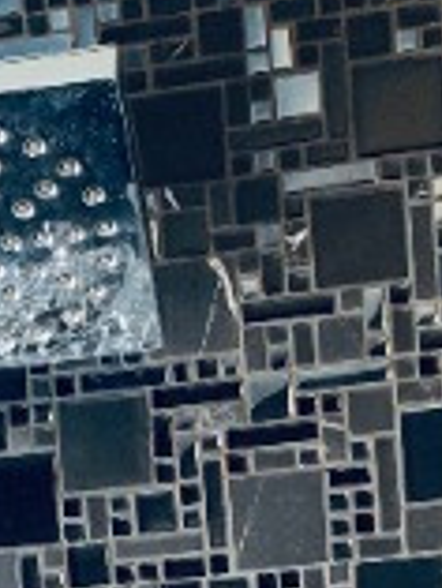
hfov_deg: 11.6
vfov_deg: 14.2
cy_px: 959
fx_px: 2159
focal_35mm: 127
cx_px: 86
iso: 200
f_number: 1.8
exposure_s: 1/60
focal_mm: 4.25
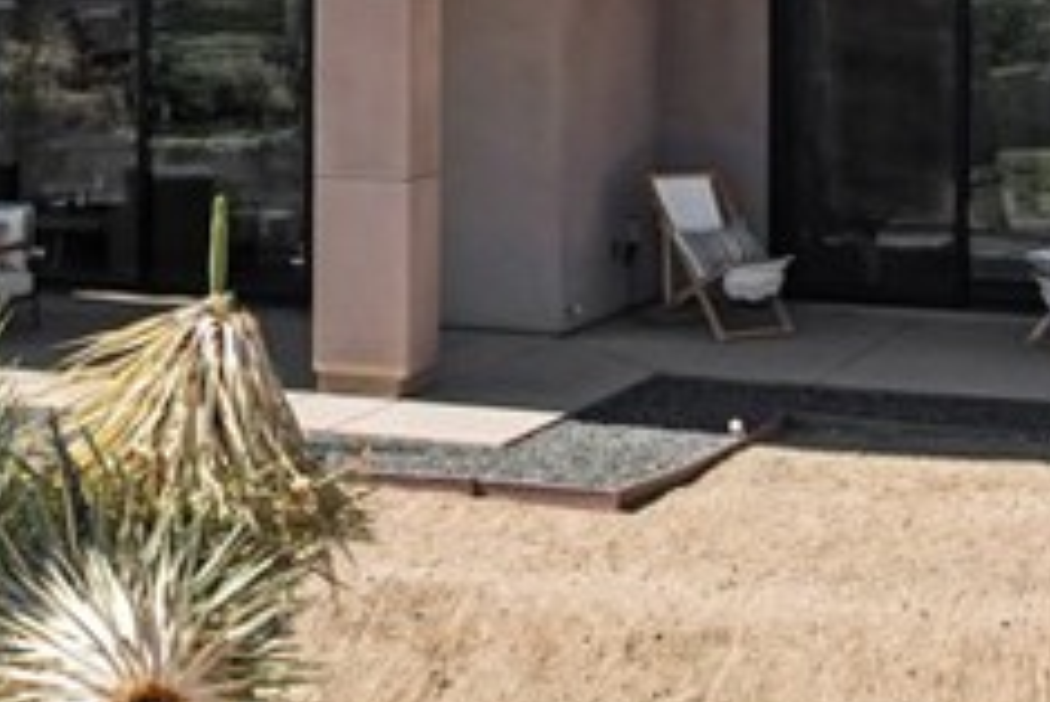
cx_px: 152
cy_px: 7
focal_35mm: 96
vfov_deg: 14.1
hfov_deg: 20.9
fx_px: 2802
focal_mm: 8.4
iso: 110
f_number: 2.8
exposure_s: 1/2000
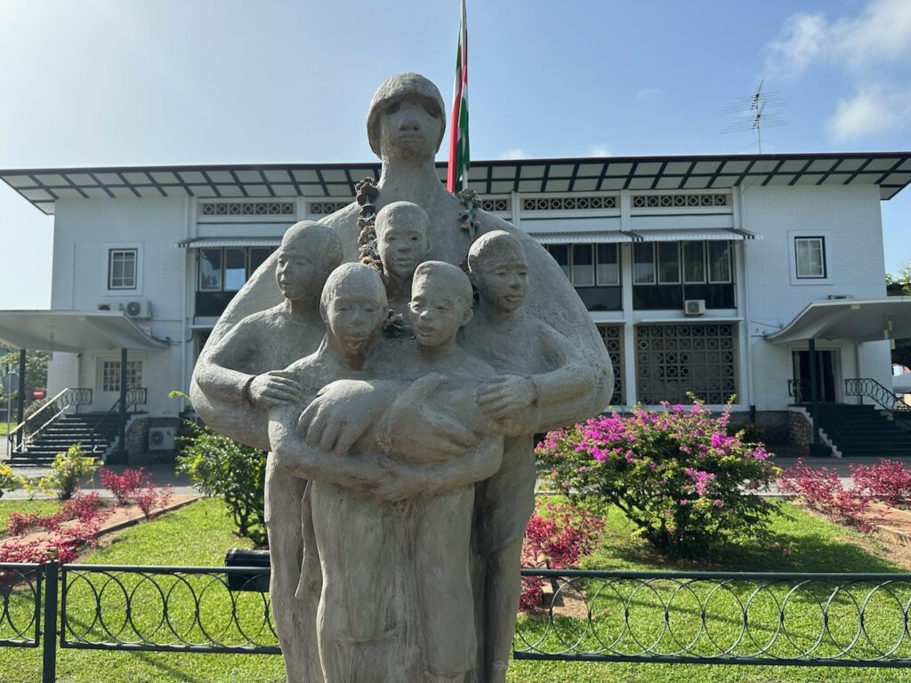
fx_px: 632
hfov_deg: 71.6
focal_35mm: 24
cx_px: 456
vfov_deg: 56.8
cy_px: 342
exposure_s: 1/3247
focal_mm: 6.86
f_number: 1.78
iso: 80
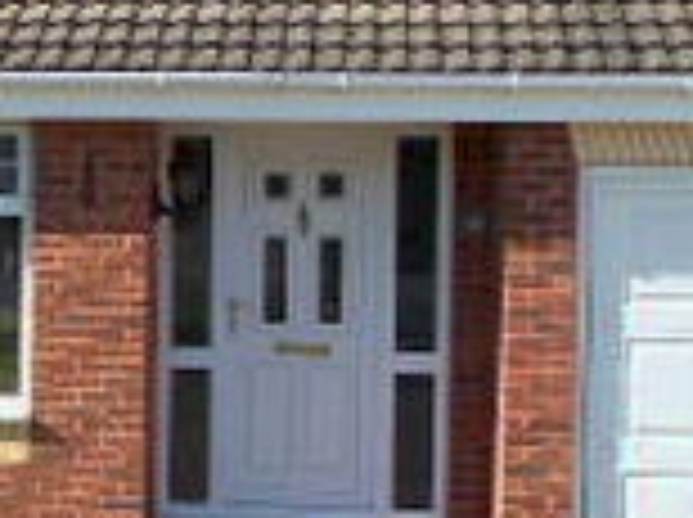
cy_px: 254
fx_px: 2279
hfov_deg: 16.8
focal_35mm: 114
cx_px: -63
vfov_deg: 13.0
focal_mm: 4.3
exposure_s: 1/500
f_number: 3.3
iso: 80
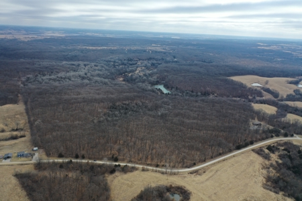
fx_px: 235
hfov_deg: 65.5
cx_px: 151
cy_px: 100
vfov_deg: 46.4
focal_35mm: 28
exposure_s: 1/1600
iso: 100
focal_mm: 10.26
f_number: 2.8
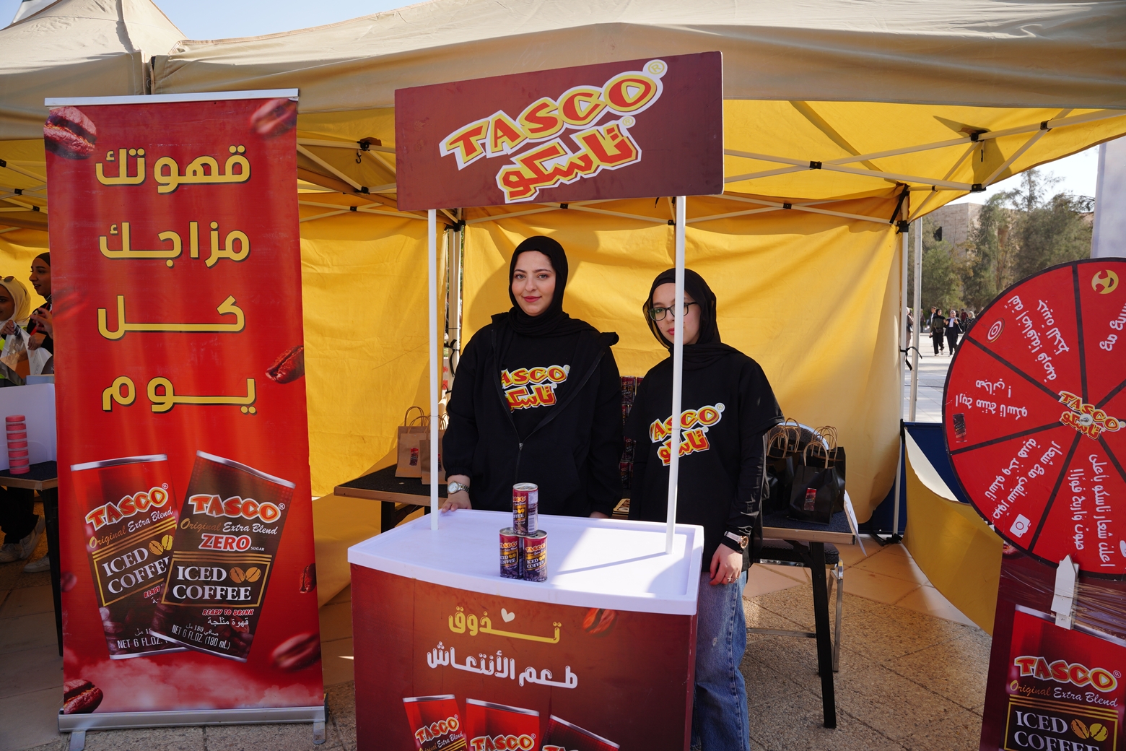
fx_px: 751
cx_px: 563
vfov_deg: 53.1
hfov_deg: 73.7
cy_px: 376
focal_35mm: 24
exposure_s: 1/160
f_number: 7.1
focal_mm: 24
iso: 100
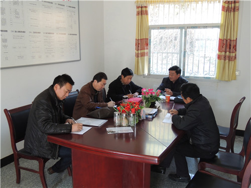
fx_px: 239
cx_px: 126
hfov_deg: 55.4
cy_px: 94
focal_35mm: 33
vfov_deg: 42.9
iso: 360
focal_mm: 5.8
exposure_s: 1/50
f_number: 3.2
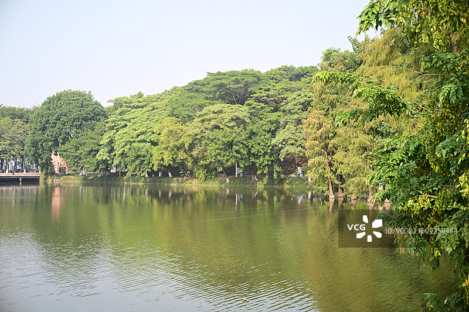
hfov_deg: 43.6
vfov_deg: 29.9
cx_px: 234
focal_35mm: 45
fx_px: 586
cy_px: 156
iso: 400
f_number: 1.7
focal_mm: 45
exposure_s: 1/250
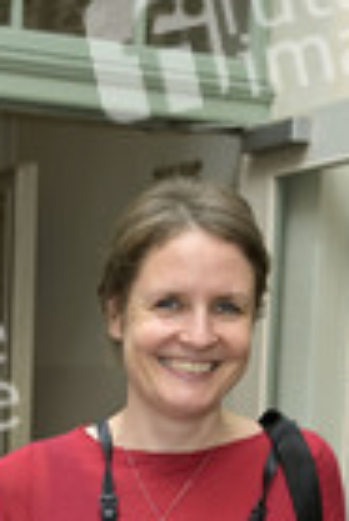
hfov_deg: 14.9
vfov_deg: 21.5
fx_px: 1291
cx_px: -64
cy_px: 596
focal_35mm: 89
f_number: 4.5
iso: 500
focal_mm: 31
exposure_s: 1/160
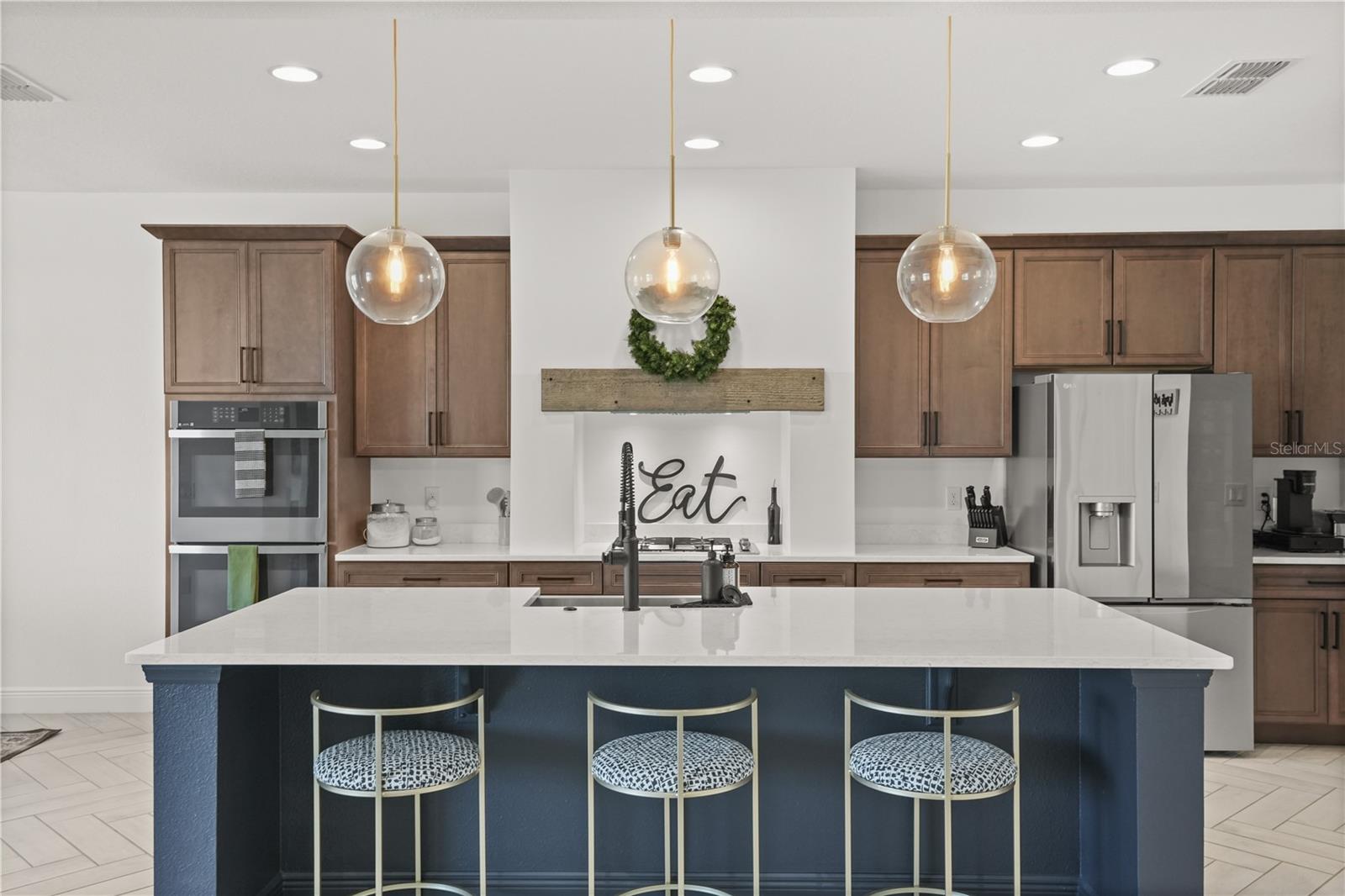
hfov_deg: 61.9
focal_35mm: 30
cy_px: 448
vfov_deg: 43.6
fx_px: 1121
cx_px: 672
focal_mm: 30
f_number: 8
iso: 1600
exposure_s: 1/8
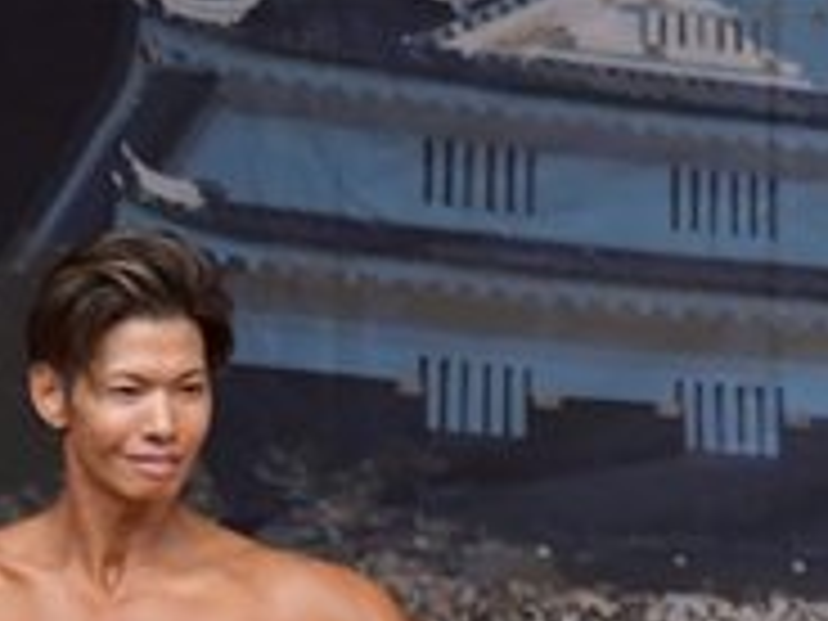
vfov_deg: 1.4
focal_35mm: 1034
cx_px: -830
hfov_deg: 1.9
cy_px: 1152
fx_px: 24733
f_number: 5.6
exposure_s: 1/400
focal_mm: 170
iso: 5000
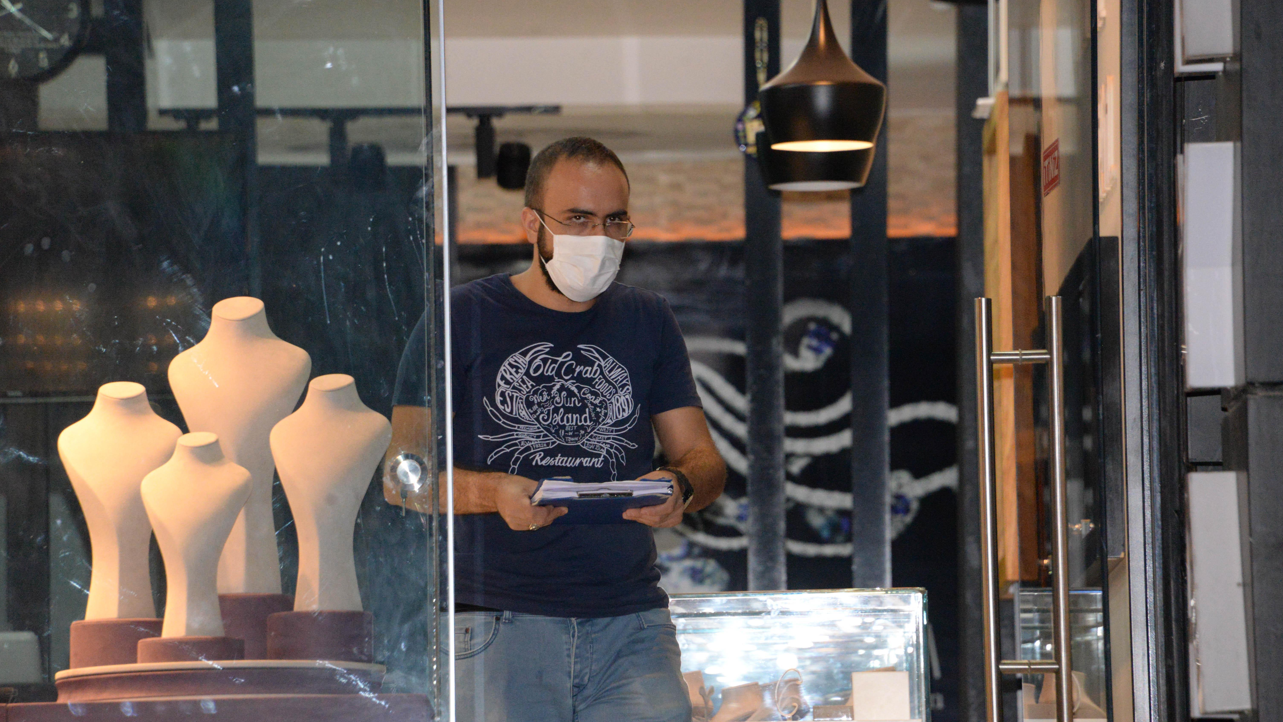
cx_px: 642
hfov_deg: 6.9
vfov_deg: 3.9
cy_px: 383
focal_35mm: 315
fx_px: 10716
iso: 6400
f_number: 8
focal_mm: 300
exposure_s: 1/200
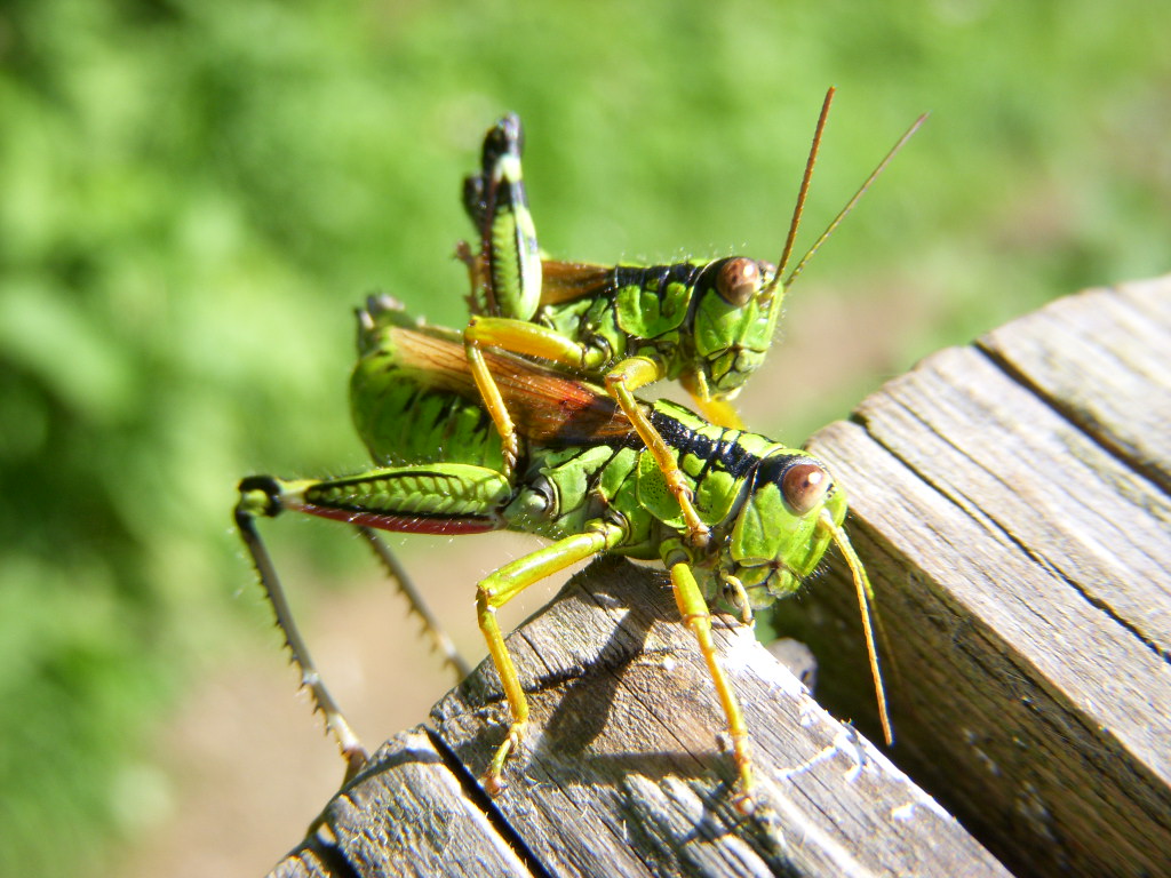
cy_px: 439
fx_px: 2233
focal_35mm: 66
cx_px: 586
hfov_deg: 29.4
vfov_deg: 22.3
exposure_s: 1/320
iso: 100
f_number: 3.7
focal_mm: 11
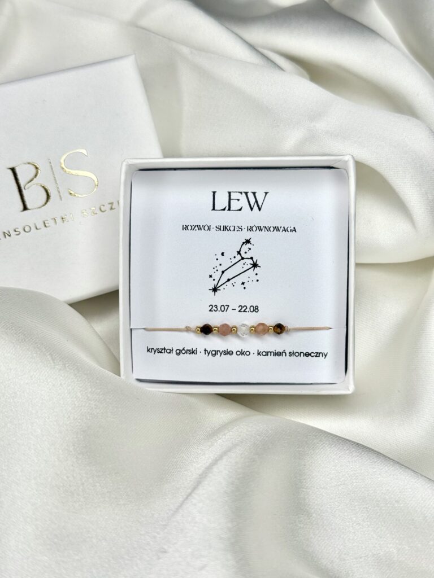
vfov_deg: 39.7
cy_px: 289
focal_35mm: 48
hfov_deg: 30.3
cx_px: 217
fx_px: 802
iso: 64
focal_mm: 6.76
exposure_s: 1/1330
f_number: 1.78
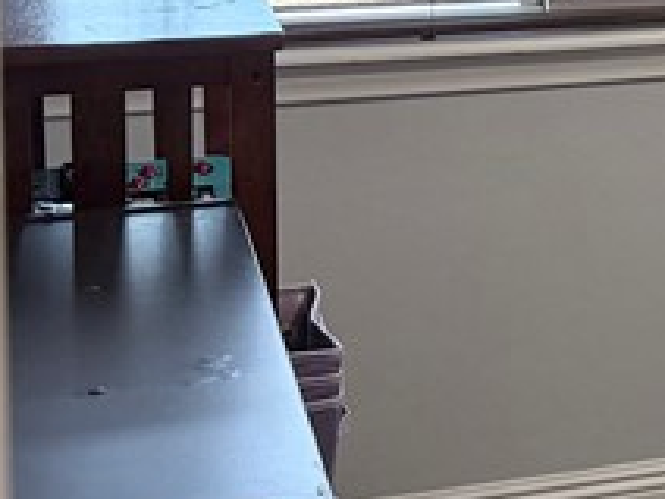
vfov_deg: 12.4
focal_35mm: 116
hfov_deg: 14.9
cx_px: 1189
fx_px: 2228
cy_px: -119
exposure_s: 1/129
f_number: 1.78
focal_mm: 6.76
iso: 200
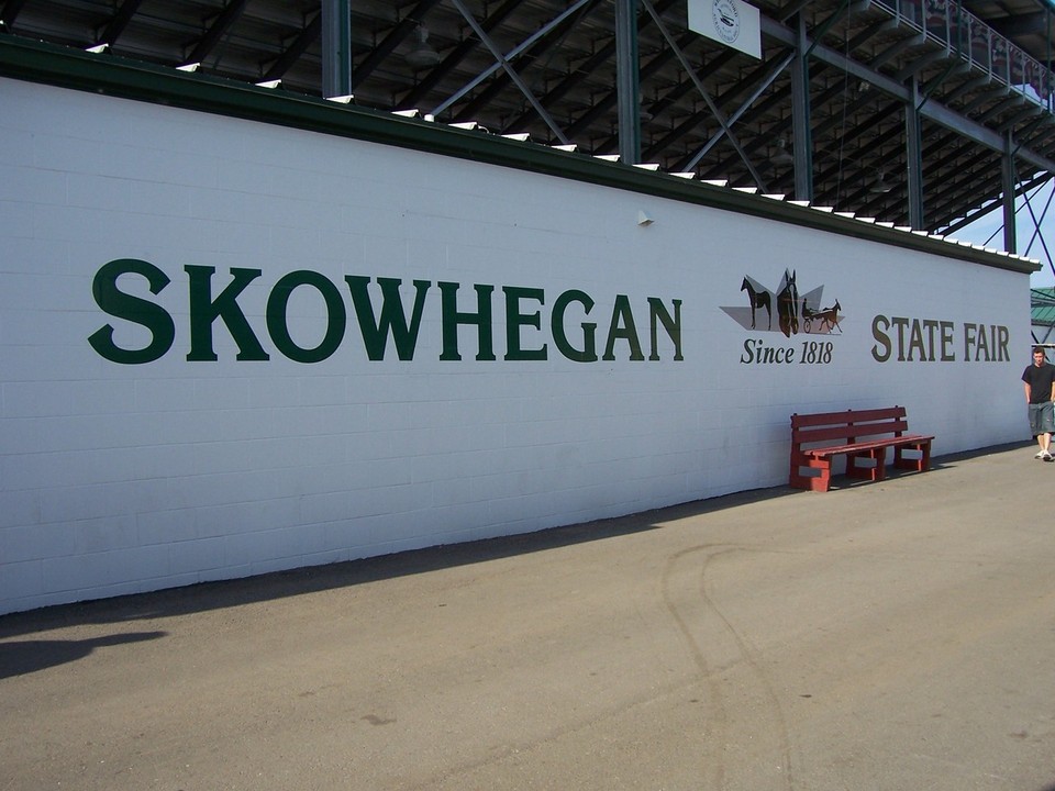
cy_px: 396
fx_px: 1036
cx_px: 528
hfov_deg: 54.0
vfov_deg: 41.8
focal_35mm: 34
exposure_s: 1/350
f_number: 5.6
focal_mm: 5.6
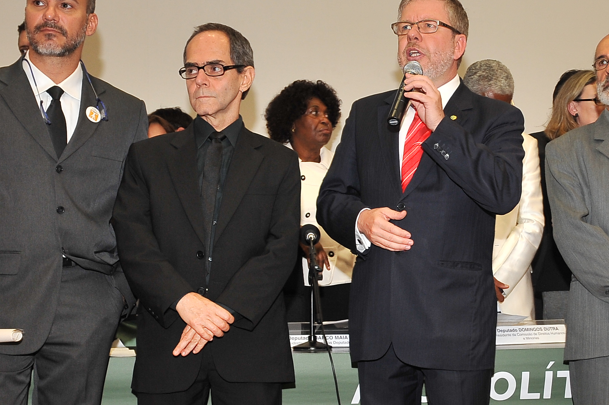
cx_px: 438
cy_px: 302
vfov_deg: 19.6
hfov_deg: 28.9
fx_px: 1166
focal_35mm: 69
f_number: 5.6
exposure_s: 1/60
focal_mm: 29
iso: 800
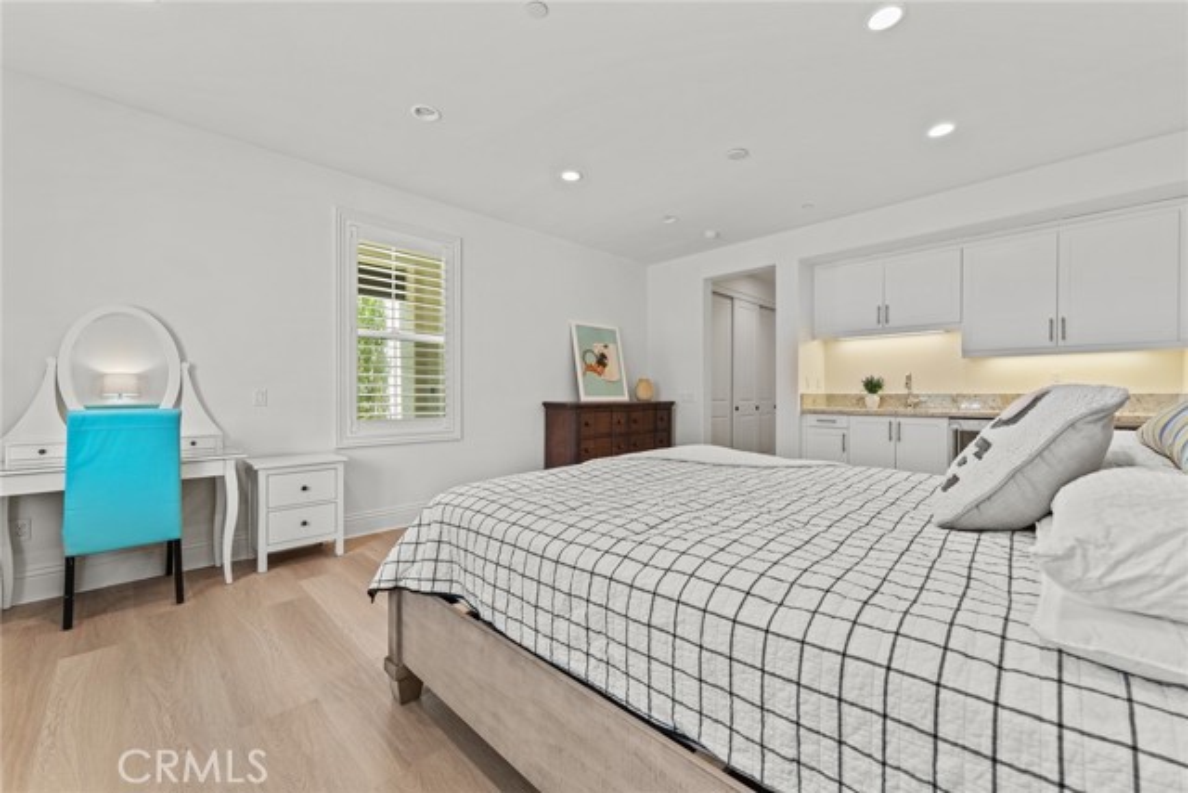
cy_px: 396
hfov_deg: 104.2
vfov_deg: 81.2
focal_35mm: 14
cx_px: 594
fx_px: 462
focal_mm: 14
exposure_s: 1/8
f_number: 6.3
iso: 400
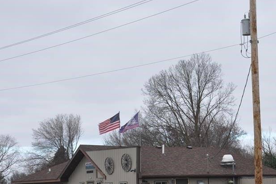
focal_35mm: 119
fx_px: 912
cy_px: 140
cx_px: 200
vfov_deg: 11.5
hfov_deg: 17.1
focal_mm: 48
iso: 200
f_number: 8
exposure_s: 1/250
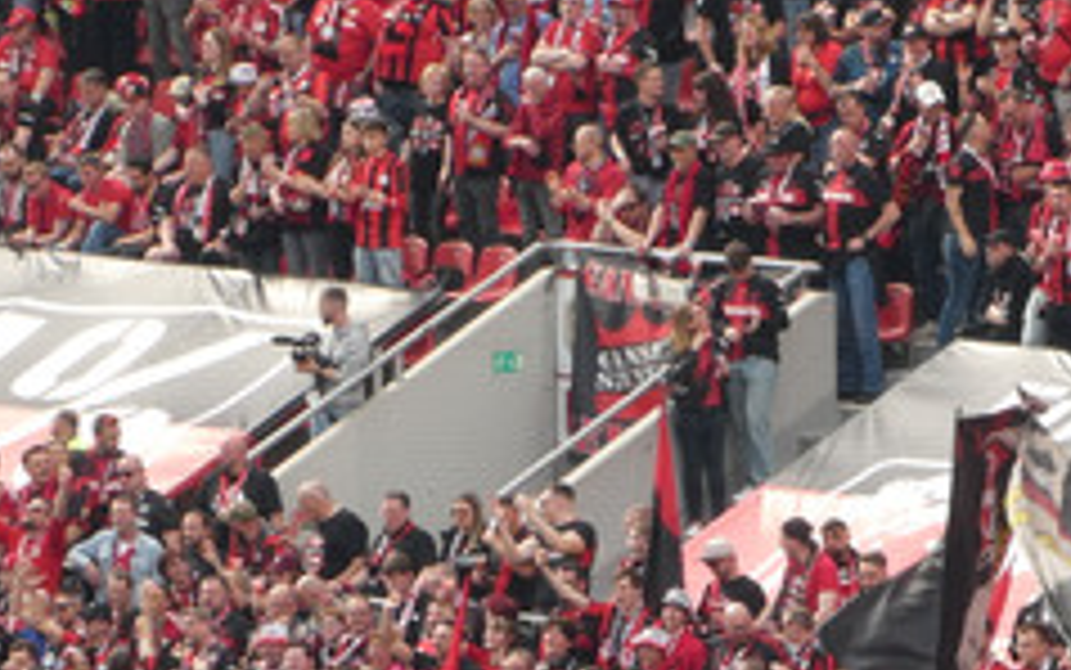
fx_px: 16645
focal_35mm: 570
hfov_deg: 3.7
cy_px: 1075
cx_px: 1197
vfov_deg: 2.3
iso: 80
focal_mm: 35.8
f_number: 5.6
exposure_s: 1/100
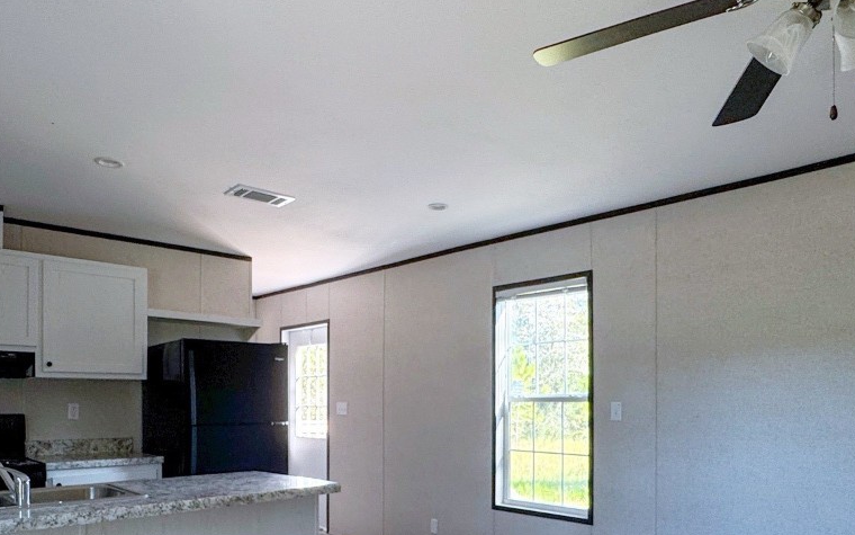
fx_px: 466
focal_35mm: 20
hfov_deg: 85.0
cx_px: 402
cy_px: 421
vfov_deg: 55.8
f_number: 2.2
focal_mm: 2.22
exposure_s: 1/100
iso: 80
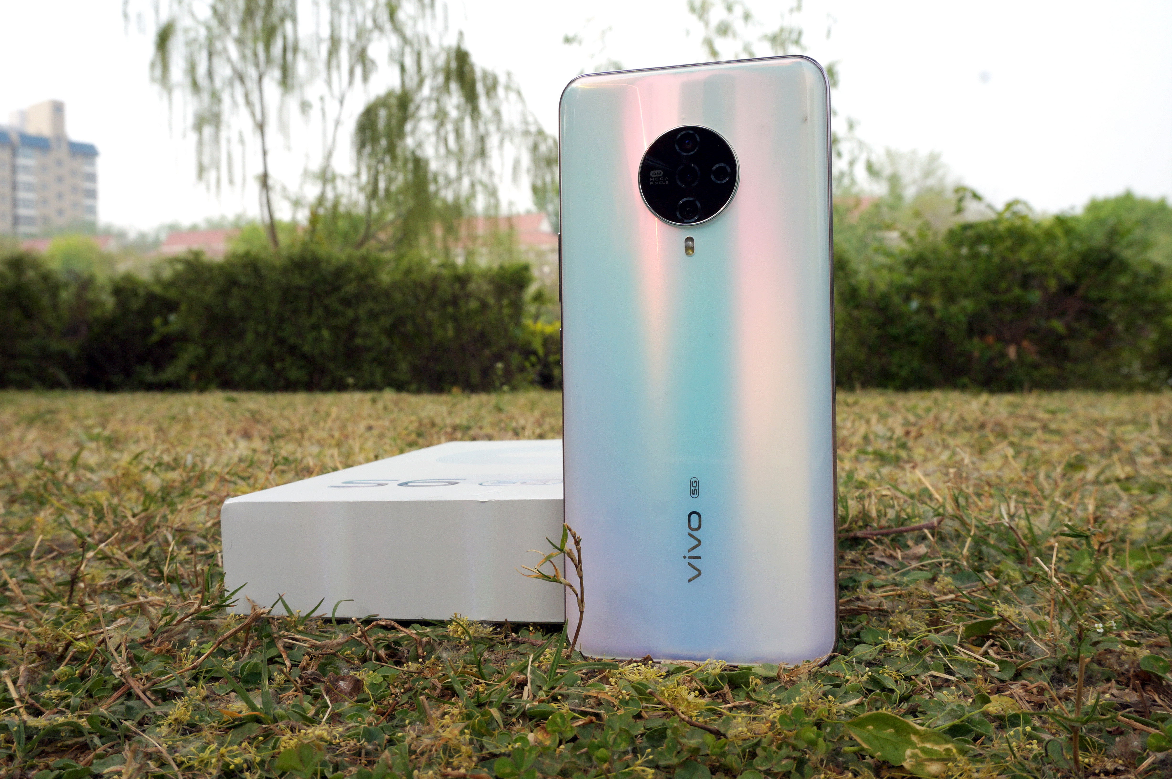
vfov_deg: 38.3
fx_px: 1122
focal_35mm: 34
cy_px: 390
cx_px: 586
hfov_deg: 55.2
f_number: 11
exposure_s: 1/160
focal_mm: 23
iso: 200
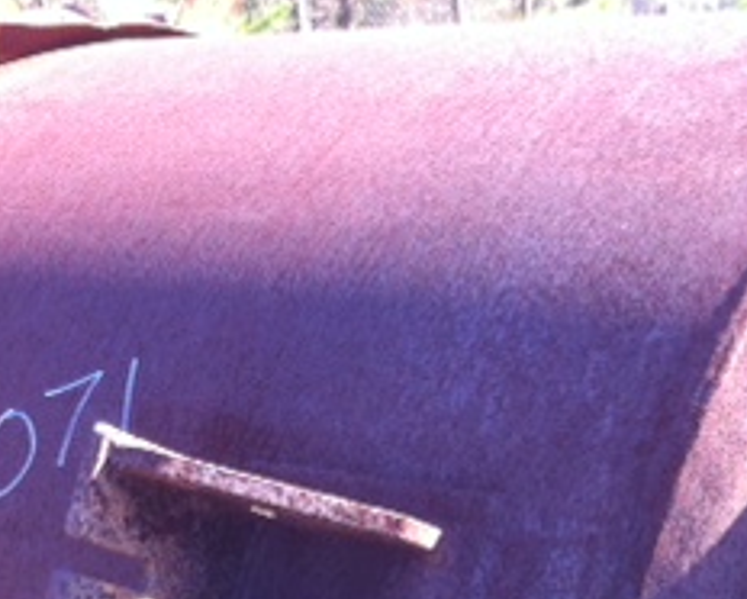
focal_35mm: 94
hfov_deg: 20.3
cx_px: 506
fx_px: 2080
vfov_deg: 16.0
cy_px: 647
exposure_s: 1/120
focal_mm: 3.85
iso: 100
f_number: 2.8
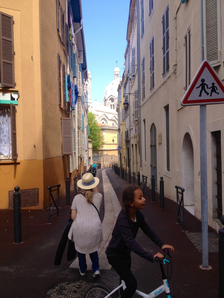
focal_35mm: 35
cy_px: 149
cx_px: 112
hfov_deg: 40.7
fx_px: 302
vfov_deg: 52.6
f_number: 2.4
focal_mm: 4.28
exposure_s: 1/812
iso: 50
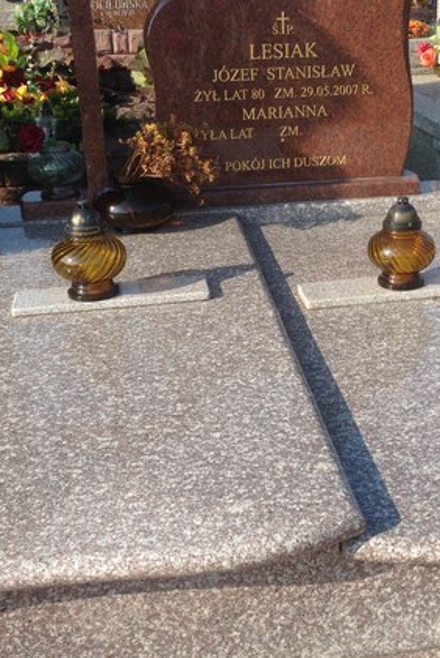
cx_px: 310
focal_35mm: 52
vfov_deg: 38.2
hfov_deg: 25.8
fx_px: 952
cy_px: 310
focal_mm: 4.12
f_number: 2.4
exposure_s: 1/1063
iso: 50
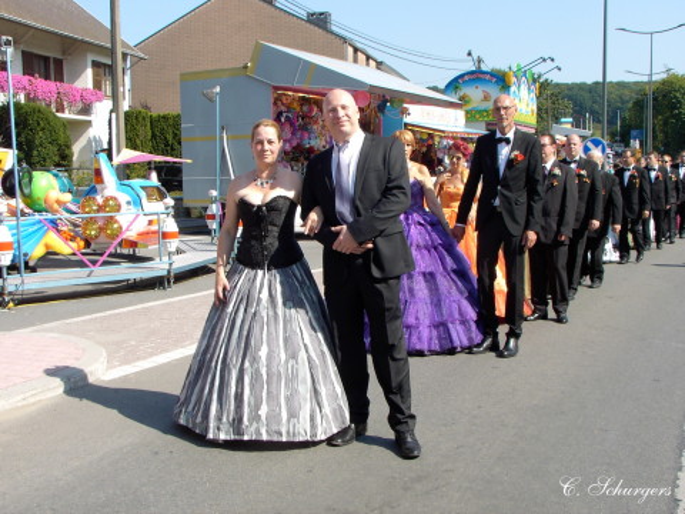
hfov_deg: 41.2
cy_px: 257
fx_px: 910
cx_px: 342
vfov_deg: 31.5
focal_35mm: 46
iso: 70
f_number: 5
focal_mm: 7.1
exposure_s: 1/200
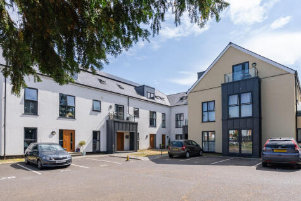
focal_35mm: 17
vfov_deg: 70.5
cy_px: 100
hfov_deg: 93.3
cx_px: 150
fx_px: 142
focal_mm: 17
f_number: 7.1
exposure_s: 1/2000
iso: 1000
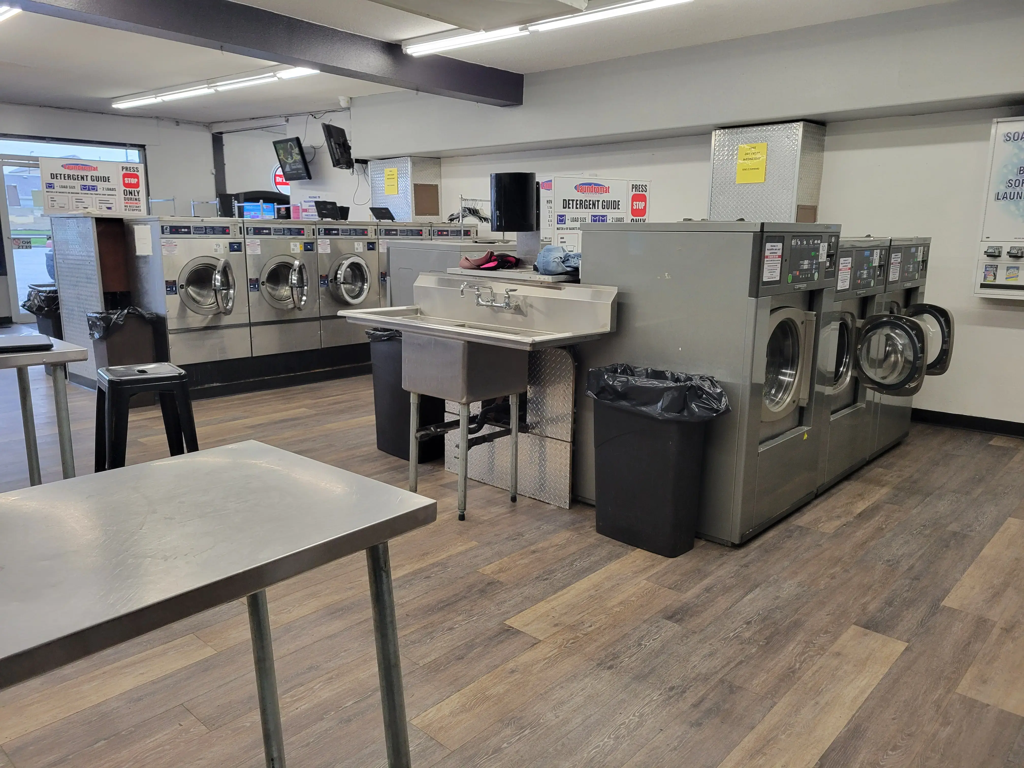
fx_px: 769
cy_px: 384
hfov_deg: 67.3
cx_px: 512
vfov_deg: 53.1
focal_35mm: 26
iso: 200
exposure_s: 1/120
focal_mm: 5.4
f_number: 1.8
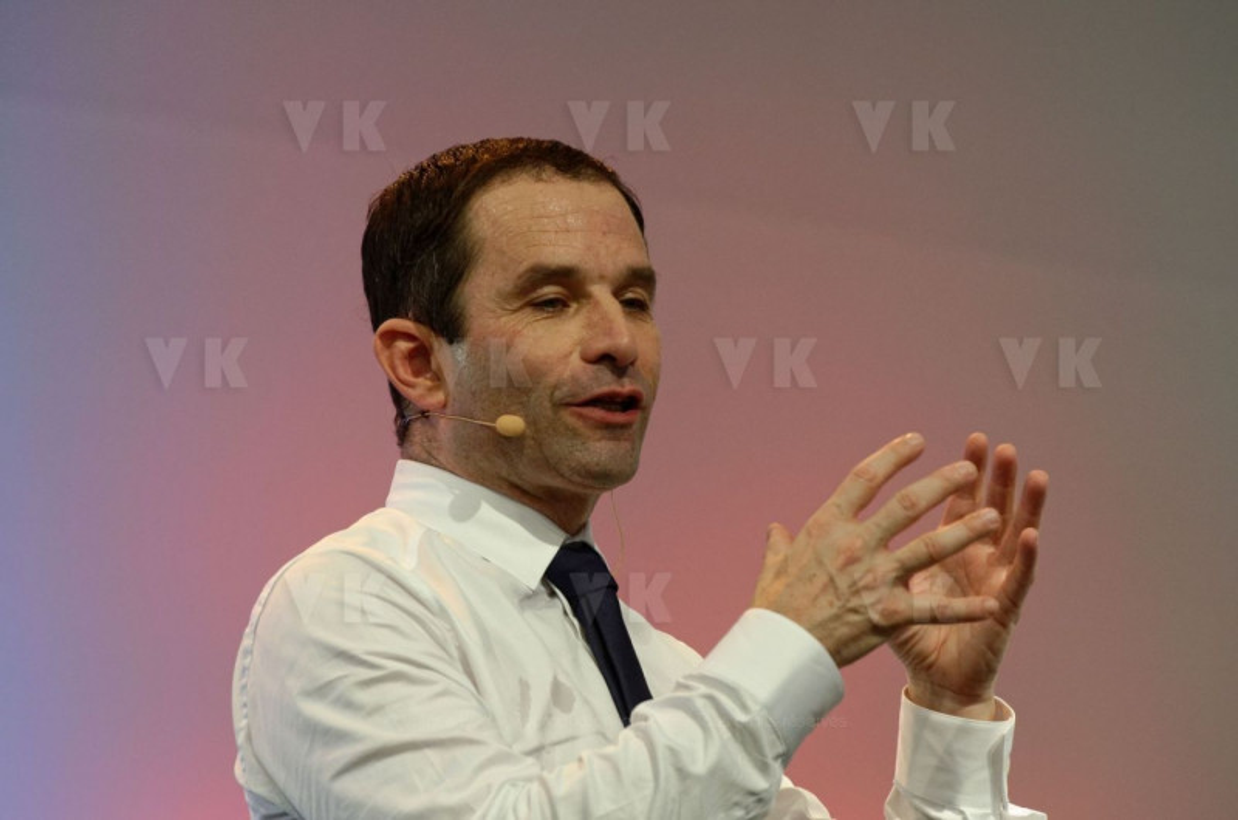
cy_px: 410
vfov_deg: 4.6
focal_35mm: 300
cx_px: 619
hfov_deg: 6.9
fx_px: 10296
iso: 1000
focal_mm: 200
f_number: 4.5
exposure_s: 1/500
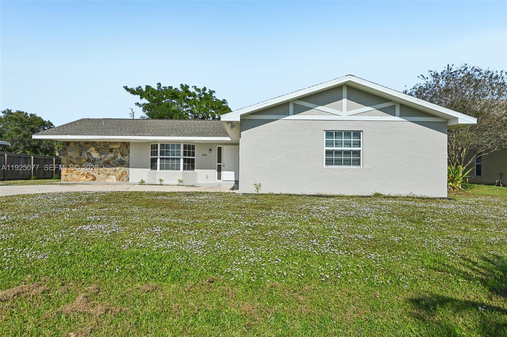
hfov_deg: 78.6
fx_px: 309
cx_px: 254
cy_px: 168
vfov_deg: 57.1
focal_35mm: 22
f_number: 8
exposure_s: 1/5000
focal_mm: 22
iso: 800
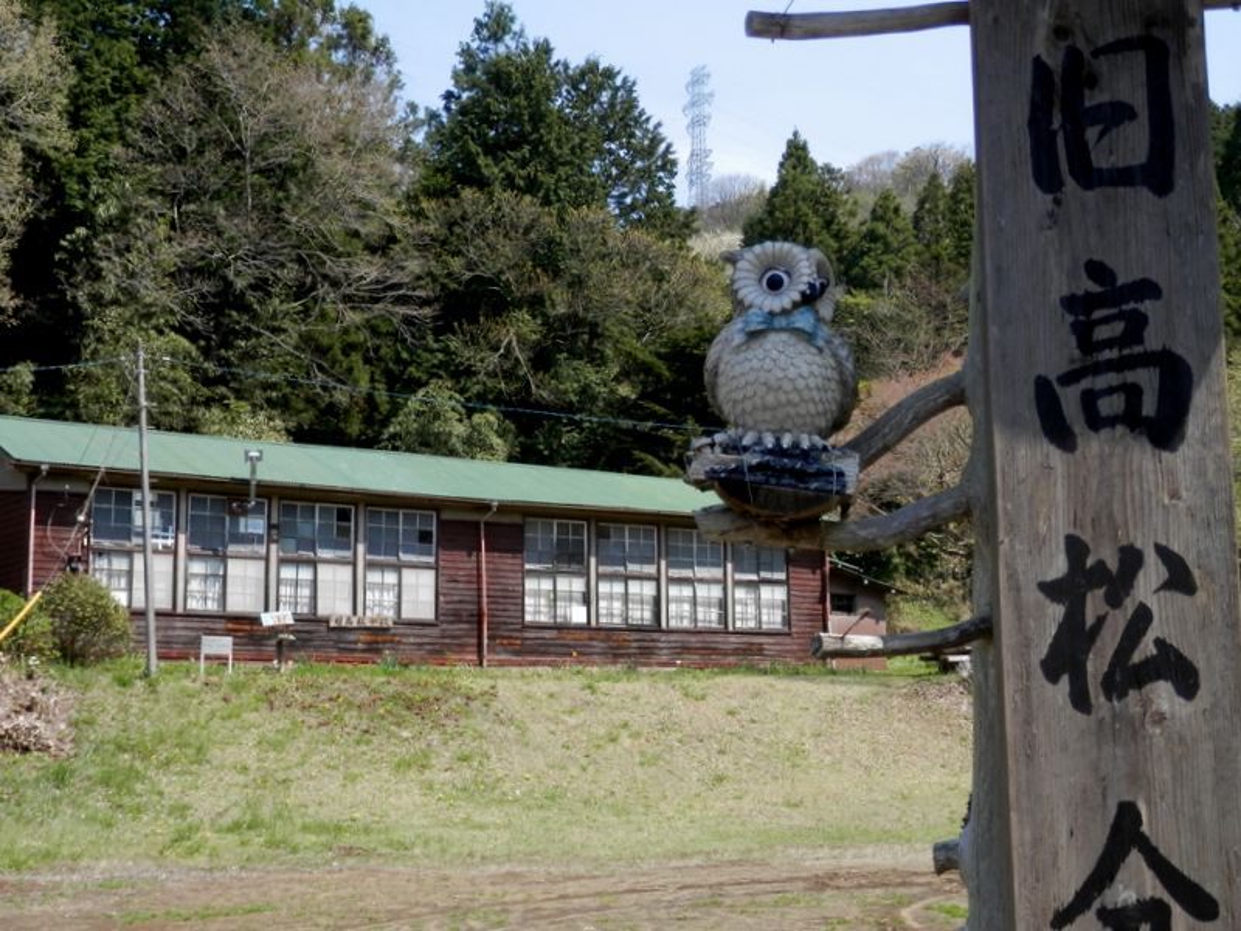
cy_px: 466
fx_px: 1757
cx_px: 620
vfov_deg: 29.7
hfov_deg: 38.9
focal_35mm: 49
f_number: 4
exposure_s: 1/320
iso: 80
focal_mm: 8.9
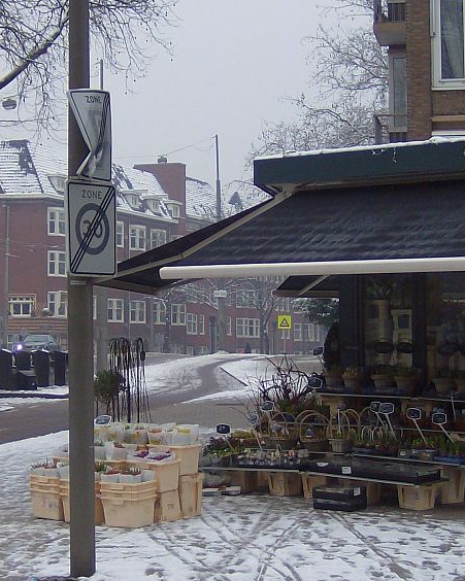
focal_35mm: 99
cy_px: 256
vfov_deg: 19.4
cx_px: 119
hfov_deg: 15.5
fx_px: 1704
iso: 100
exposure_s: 1/353
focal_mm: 9.3
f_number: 3.4
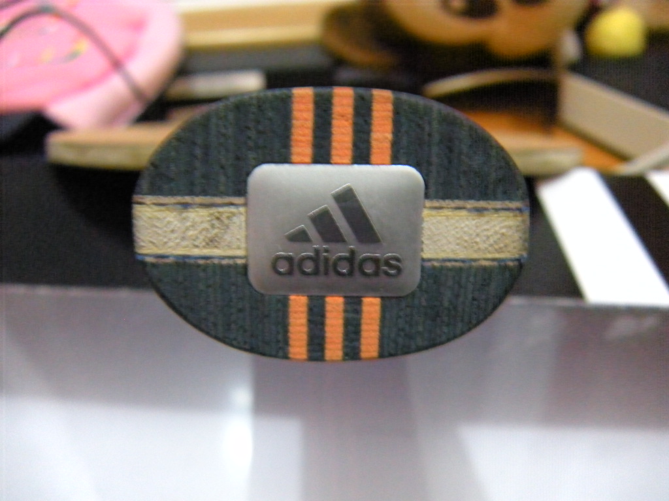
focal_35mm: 35
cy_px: 250
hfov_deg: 52.6
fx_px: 676
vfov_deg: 40.7
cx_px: 334
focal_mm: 5.9
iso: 800
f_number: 3.8
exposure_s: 1/6.6
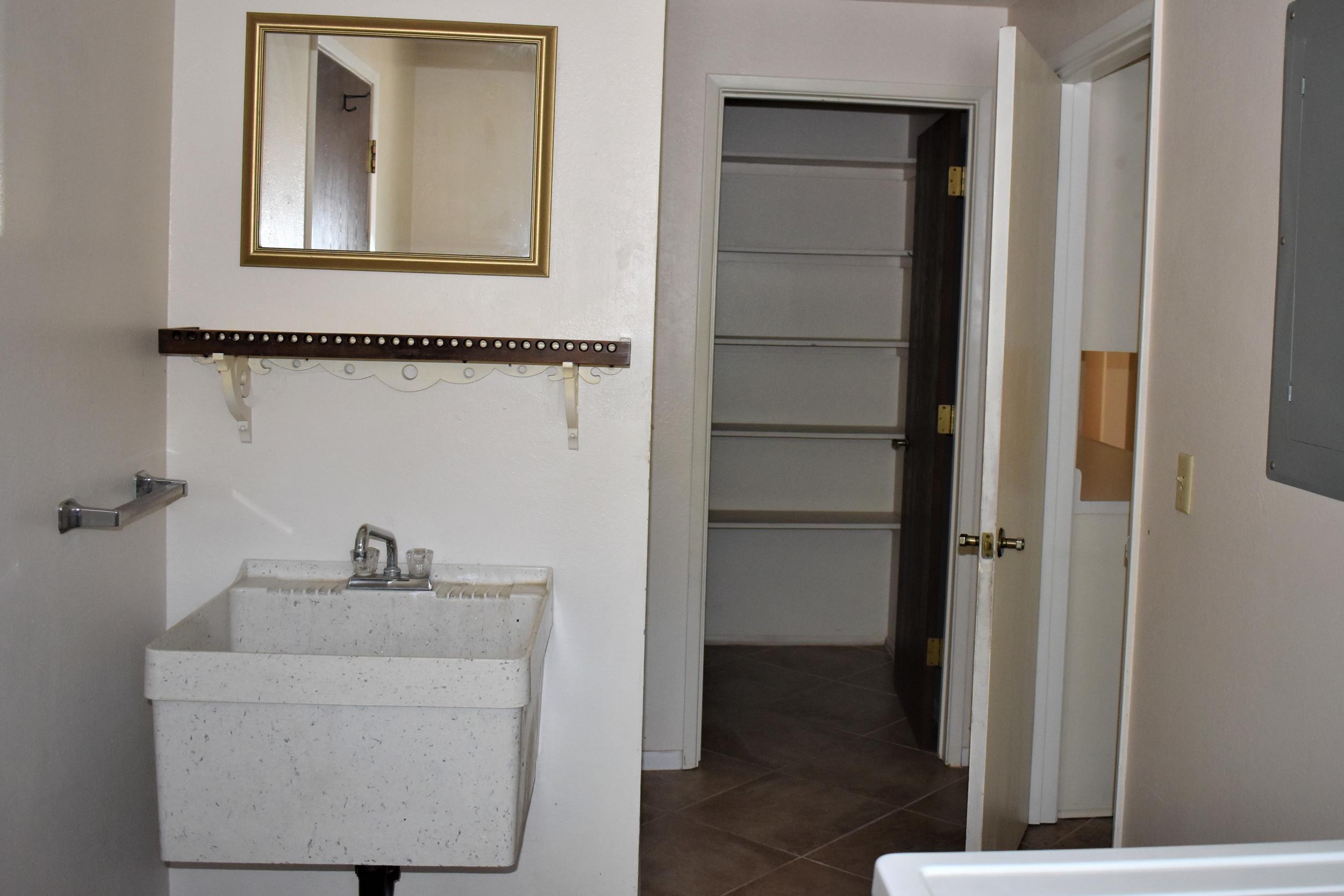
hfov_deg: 52.8
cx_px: 793
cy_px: 375
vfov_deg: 36.8
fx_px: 1344
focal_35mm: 36
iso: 900
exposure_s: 1/200
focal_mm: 20
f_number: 3.8
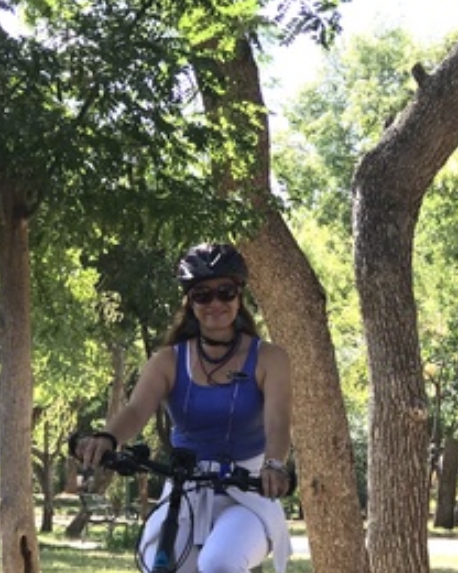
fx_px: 1813
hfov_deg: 14.3
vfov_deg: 17.9
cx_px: 346
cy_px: 310
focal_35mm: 107
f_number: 2.8
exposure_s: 1/242
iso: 20
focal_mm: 6.6
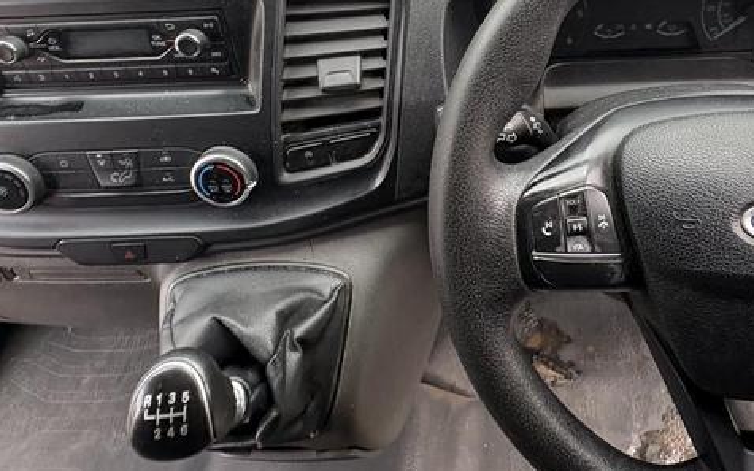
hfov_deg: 65.3
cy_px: 49
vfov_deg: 41.2
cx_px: 481
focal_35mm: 28
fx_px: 575
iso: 200
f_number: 2.2
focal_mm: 2.22
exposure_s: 1/82
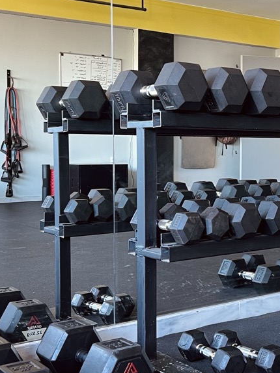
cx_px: 238
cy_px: 175
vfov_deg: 33.2
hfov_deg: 24.7
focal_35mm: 58
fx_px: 626
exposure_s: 1/60
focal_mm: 5.7
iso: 250
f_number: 1.5
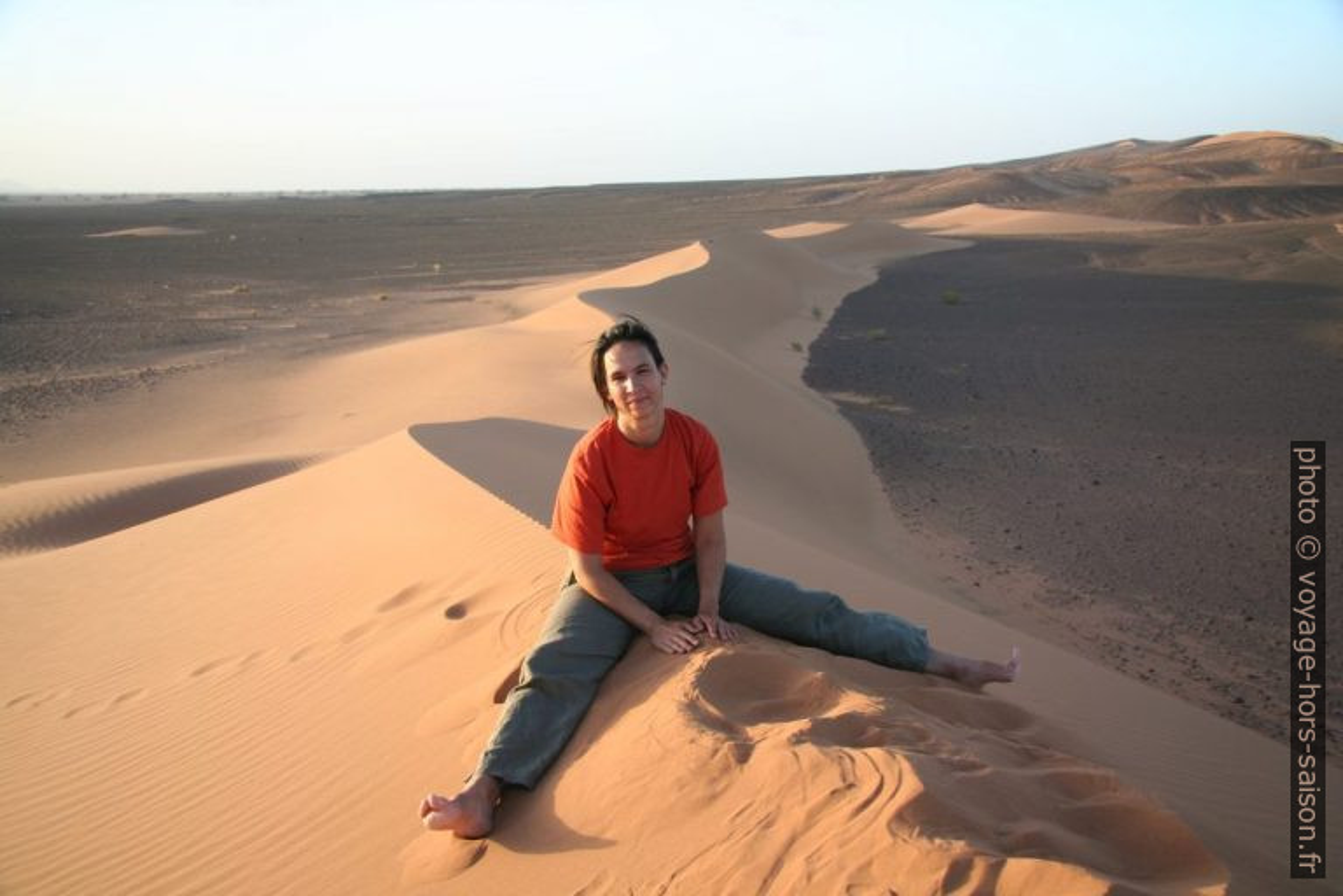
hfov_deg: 58.7
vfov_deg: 41.1
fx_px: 1194
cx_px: 672
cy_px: 448
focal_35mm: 32
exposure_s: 1/40
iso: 100
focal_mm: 20
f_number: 4.5
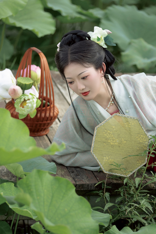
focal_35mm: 145
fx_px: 942
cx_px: 88
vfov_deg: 14.1
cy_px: 126
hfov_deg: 9.5
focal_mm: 123
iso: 100
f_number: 2.8
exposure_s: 1/800
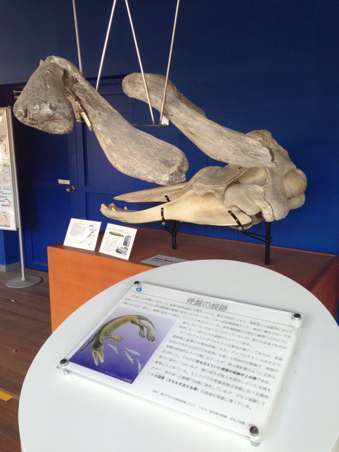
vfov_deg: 55.4
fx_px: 431
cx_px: 170
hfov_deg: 42.9
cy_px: 226
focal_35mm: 33
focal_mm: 4.12
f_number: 2.4
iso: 50
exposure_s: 1/40
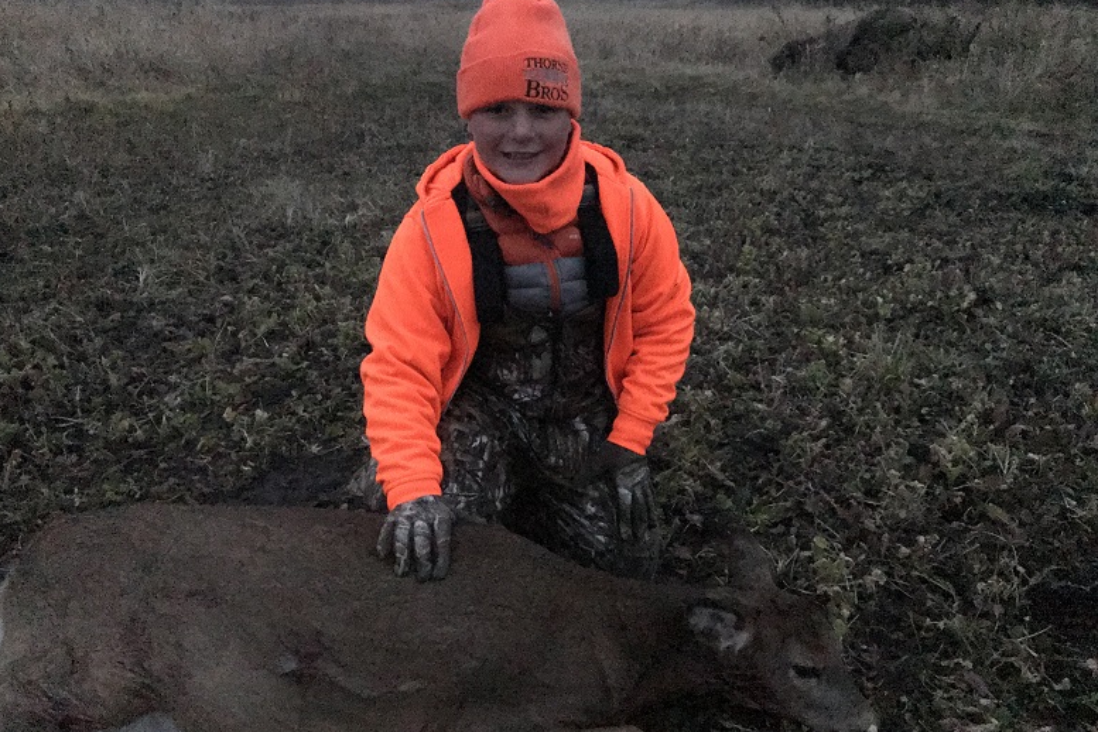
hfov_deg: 61.9
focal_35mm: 30
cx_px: 534
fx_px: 915
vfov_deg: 43.6
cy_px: 362
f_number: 1.8
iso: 1250
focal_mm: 3.99
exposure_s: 1/16
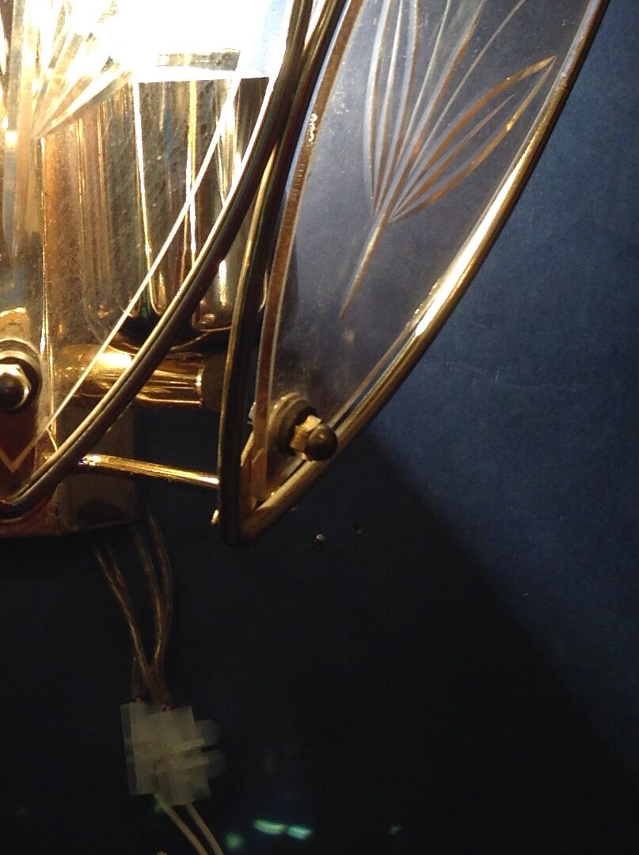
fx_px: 2072
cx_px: 32
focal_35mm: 84
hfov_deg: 17.2
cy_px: 107
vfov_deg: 22.8
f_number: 2.4
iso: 80
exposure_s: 1/60
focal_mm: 4.28
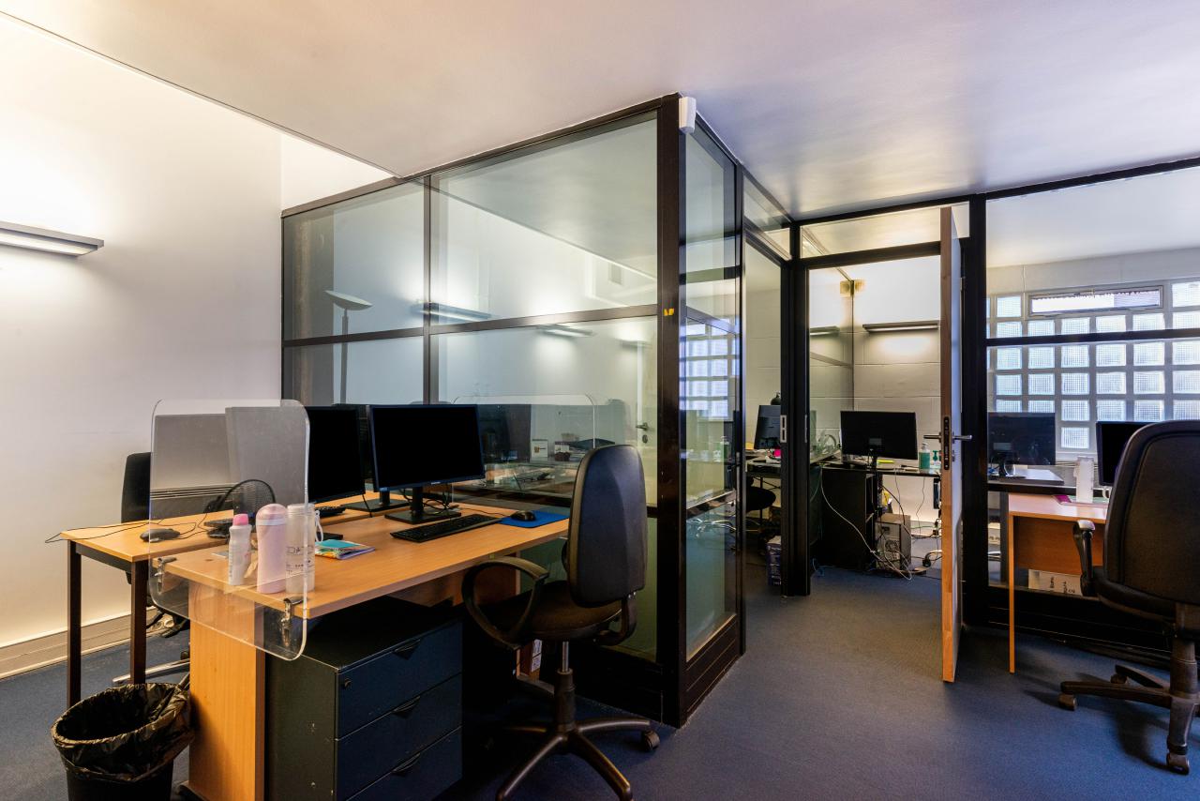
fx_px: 567
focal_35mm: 17
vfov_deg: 70.5
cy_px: 400
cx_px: 600
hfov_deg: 93.3
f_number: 11
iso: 800
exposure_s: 1/6
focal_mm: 17
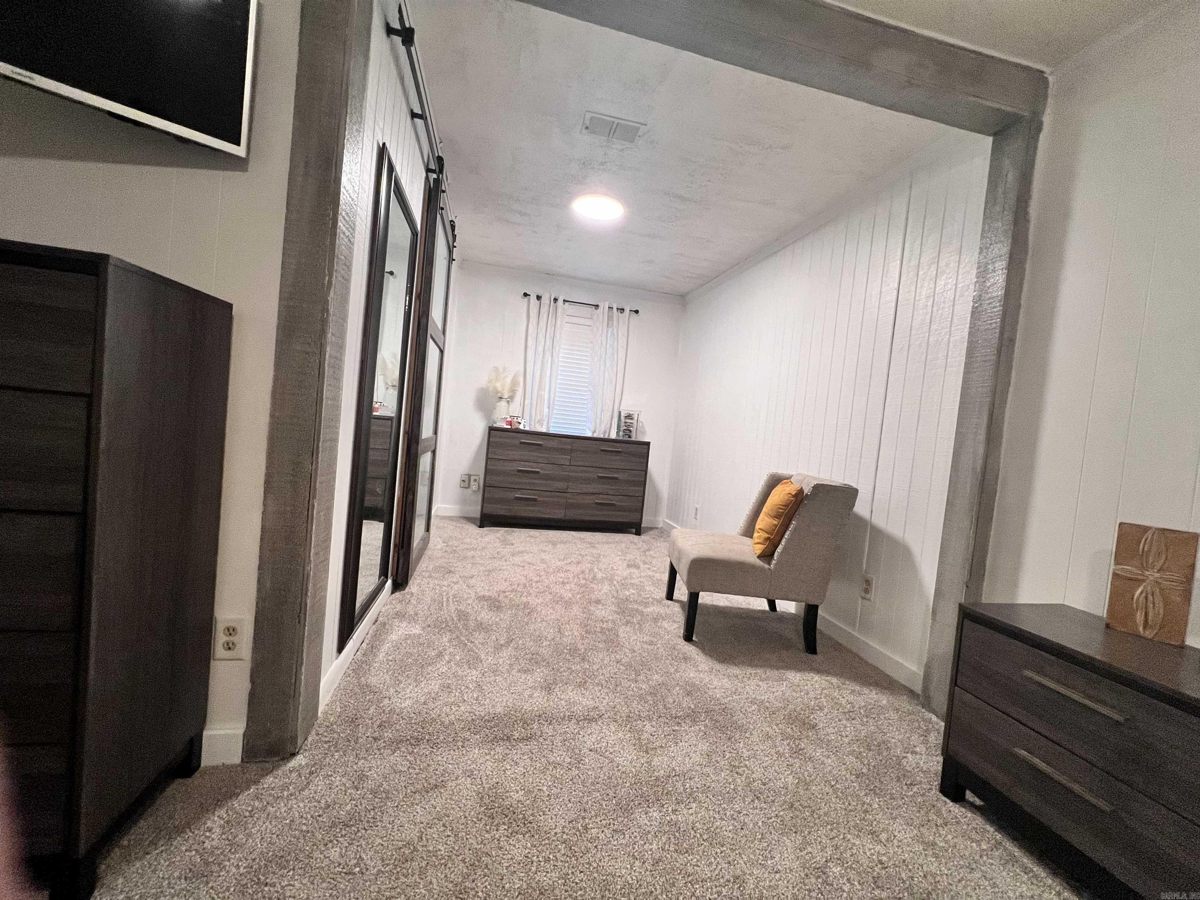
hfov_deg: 106.2
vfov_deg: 89.9
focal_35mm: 13
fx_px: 451
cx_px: 600
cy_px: 450
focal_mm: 1.57
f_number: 1.8
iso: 400
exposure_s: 1/60
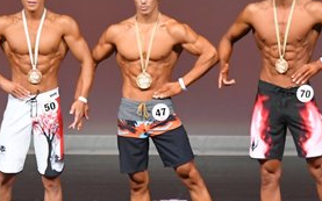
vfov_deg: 2.5
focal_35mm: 533
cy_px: 119
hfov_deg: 3.9
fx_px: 4676
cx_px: 139
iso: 4000
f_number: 5.6
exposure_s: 1/400
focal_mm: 125
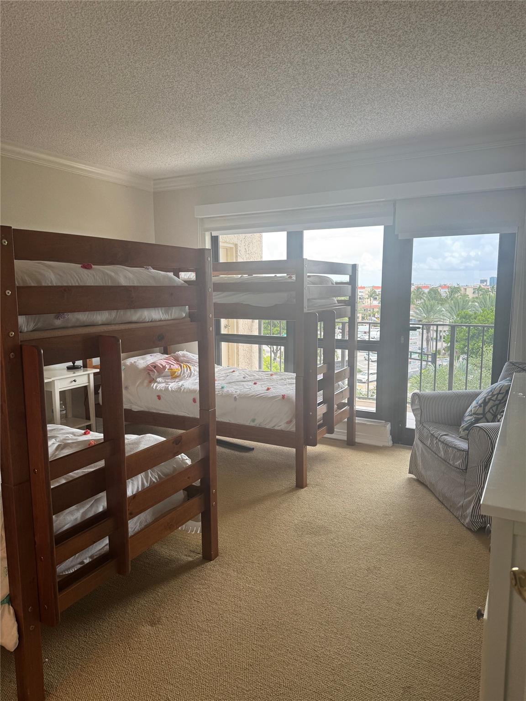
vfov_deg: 71.6
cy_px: 350
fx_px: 486
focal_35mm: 24
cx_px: 263
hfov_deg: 56.8
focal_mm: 6.76
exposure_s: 1/120
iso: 80
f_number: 1.78
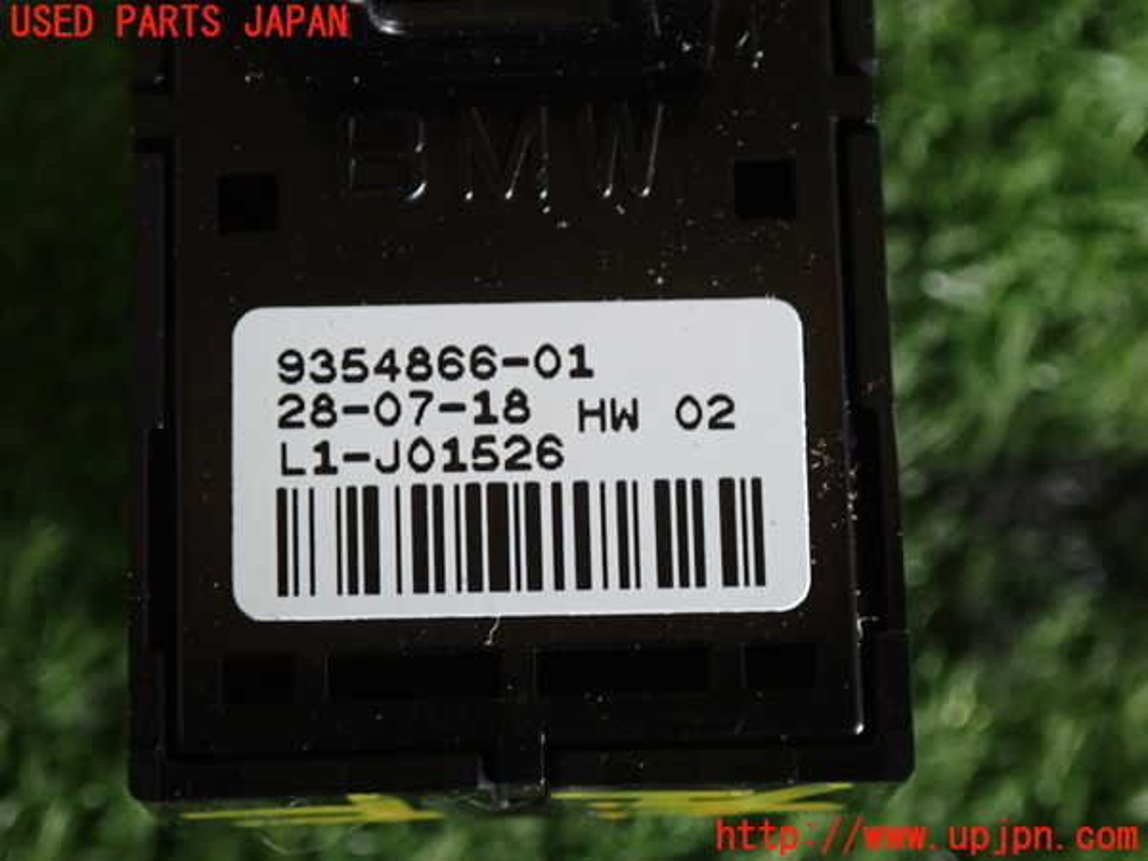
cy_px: 430
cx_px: 574
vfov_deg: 14.8
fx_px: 3316
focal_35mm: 100
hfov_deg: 19.6
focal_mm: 18
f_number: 4.9
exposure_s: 1/100
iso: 800
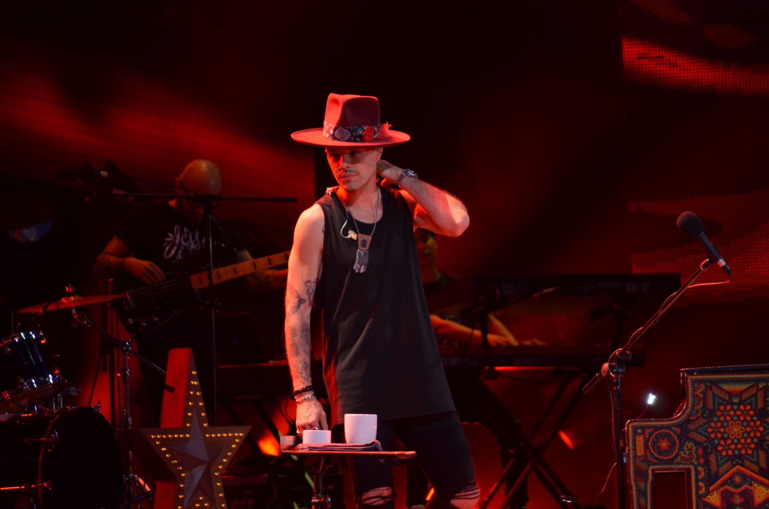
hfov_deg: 6.9
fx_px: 6394
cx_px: 384
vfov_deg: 4.6
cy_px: 254
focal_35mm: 300
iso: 800
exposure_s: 1/125
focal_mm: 200
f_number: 5.6
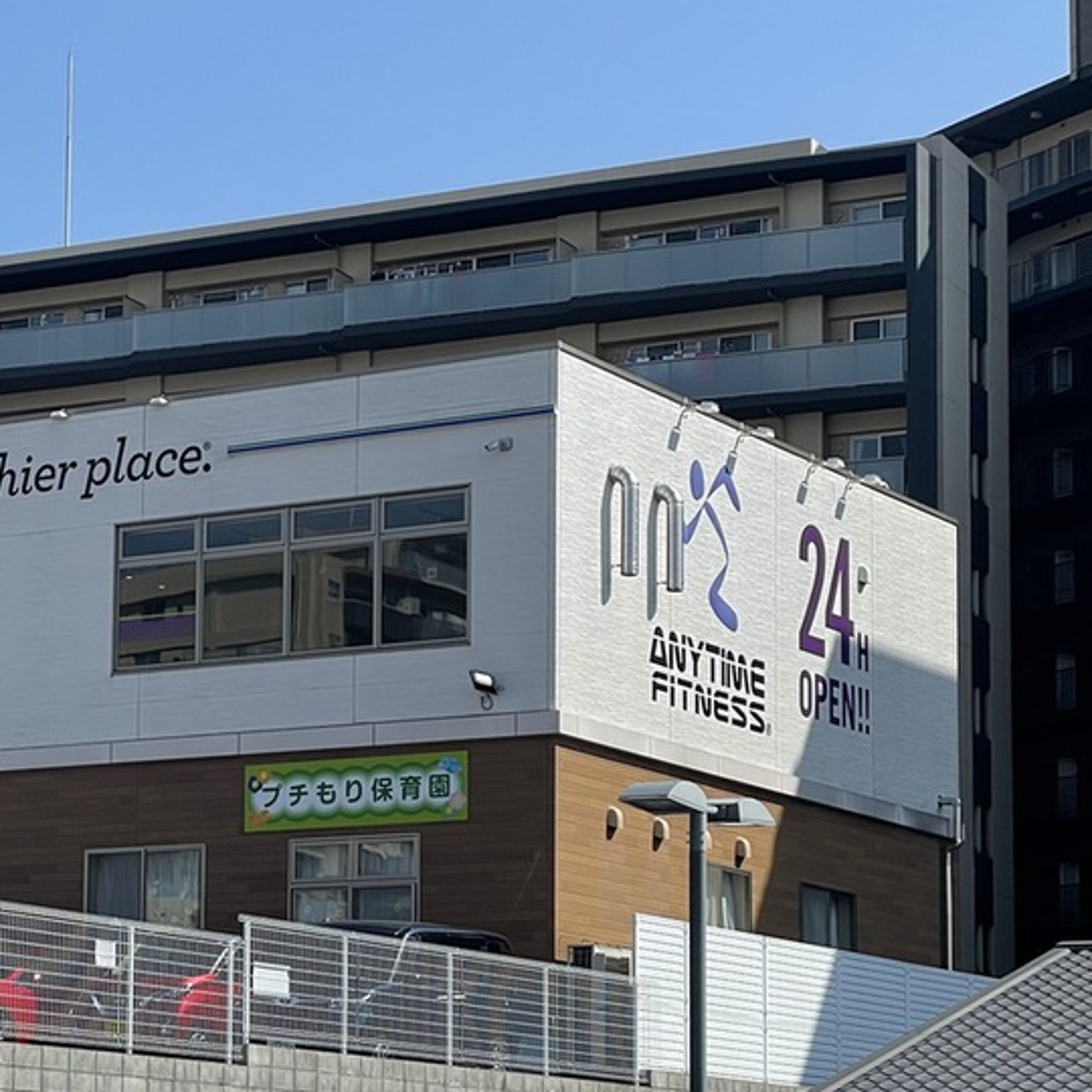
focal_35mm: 103
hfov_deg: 16.5
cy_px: 792
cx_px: -35
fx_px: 3676
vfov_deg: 16.8
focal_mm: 6
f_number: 2
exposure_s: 1/2083
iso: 25
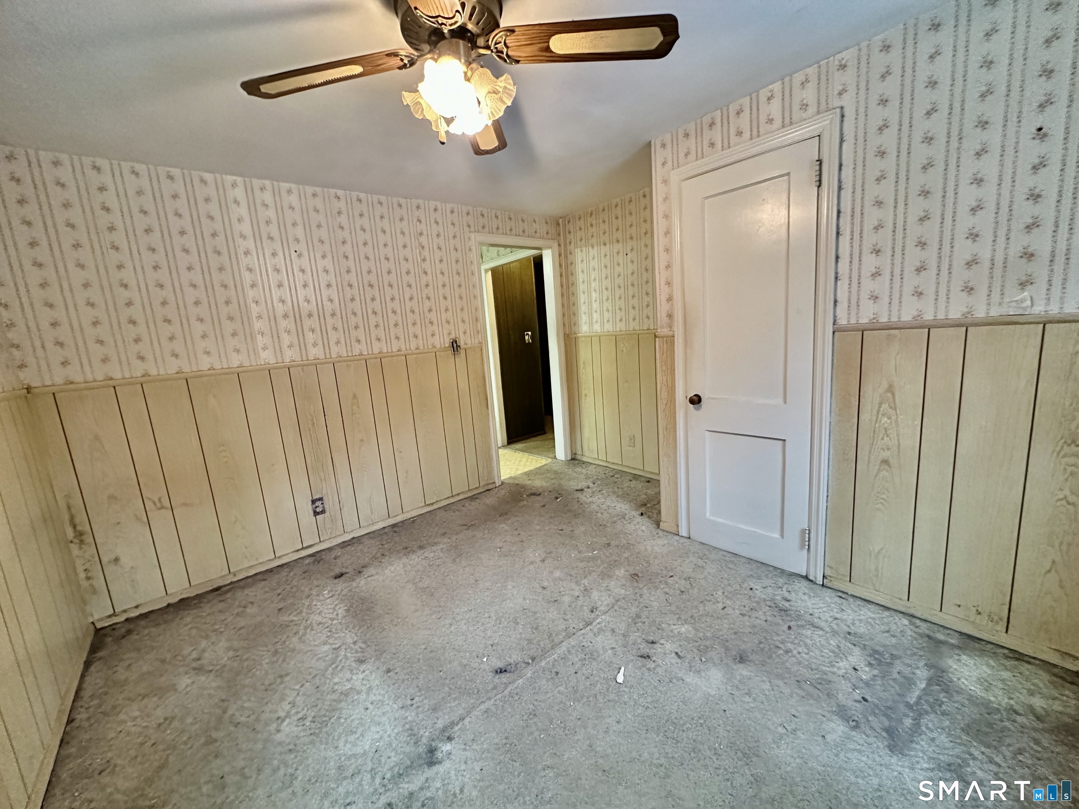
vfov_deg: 85.7
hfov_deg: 102.1
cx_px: 540
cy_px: 404
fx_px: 436
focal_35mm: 14
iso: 800
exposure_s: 1/60
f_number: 2.2
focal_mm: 2.22
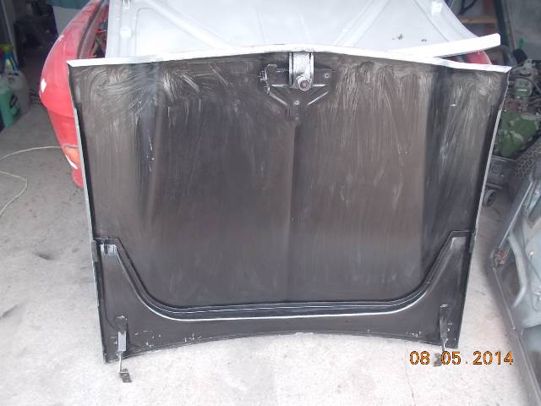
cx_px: 270
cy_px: 203
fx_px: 453
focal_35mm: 29
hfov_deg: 61.7
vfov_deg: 48.2
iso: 160
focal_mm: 4.1
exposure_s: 1/25
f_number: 3.3
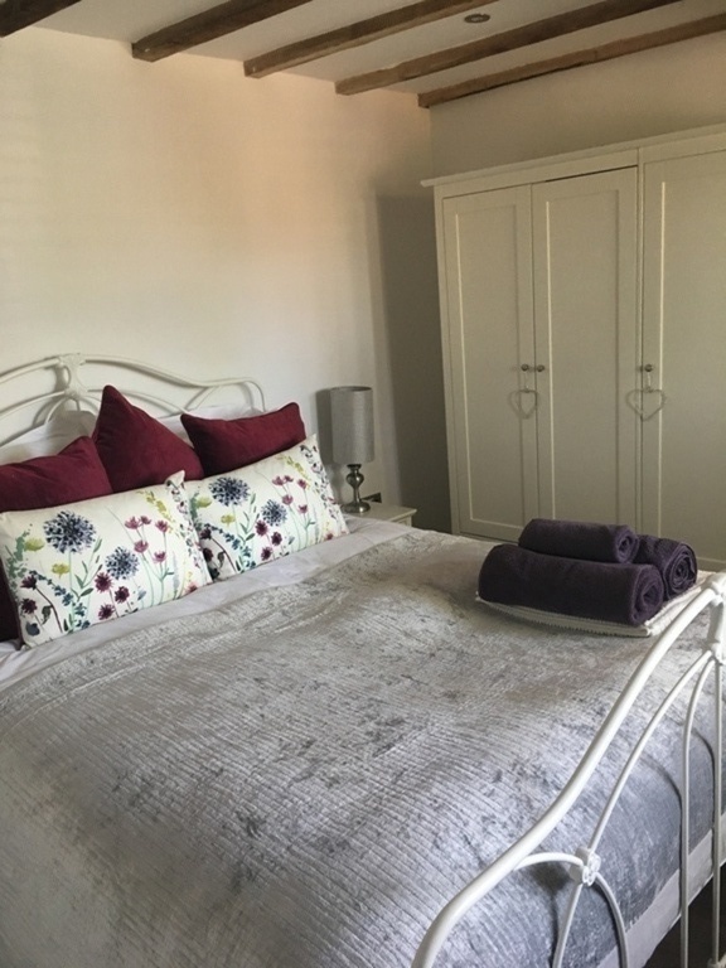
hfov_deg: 48.2
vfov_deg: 61.7
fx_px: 811
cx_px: 363
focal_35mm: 29
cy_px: 484
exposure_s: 1/33
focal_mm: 4.15
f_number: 2.2
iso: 160
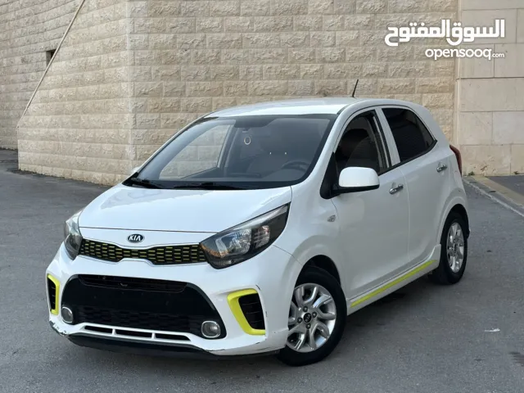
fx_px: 727
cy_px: 196
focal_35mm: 48
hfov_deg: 39.7
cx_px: 262
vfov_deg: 30.3
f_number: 1.78
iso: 80
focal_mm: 6.86
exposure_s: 1/594
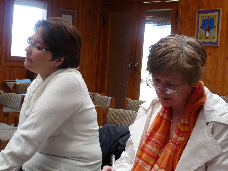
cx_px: 114
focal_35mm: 70
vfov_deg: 21.0
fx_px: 461
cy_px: 86
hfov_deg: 27.8
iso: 160
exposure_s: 1/30
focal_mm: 7.1
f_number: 3
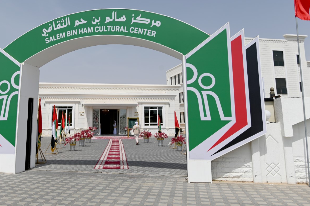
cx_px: 123
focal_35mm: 33
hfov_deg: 56.8
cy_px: 73
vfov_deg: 39.6
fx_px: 284
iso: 72
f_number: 5.6
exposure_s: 1/1000
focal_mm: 24
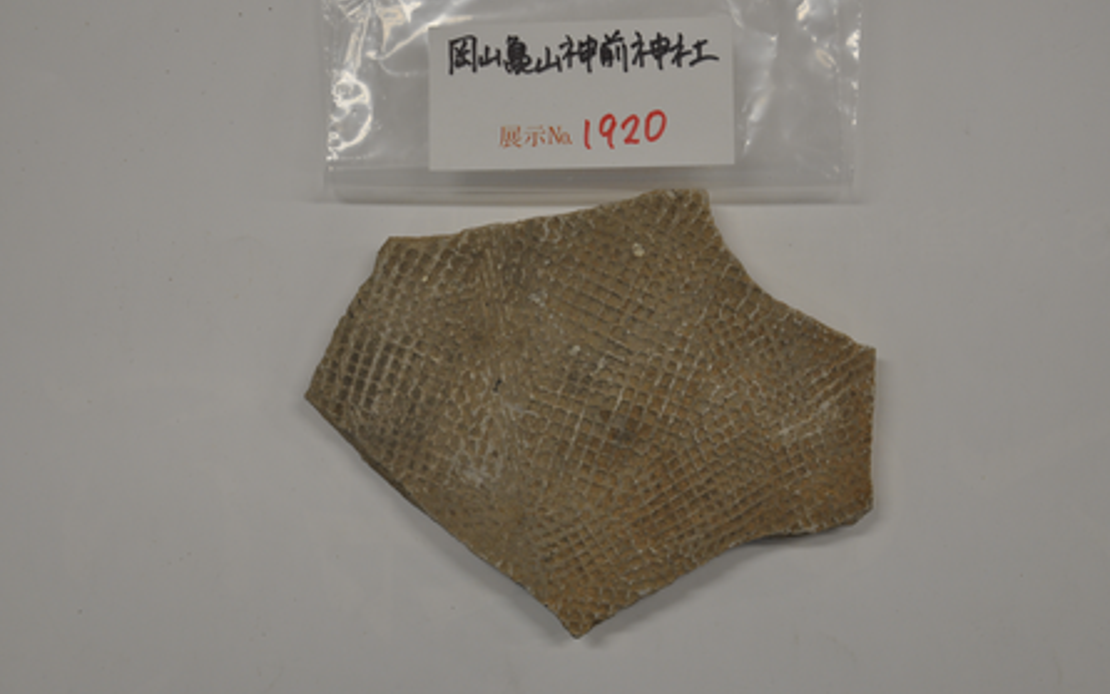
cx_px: 555
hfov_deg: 31.5
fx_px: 1967
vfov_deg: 20.0
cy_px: 341
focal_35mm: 65
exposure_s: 1/100
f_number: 5
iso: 400
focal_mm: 42
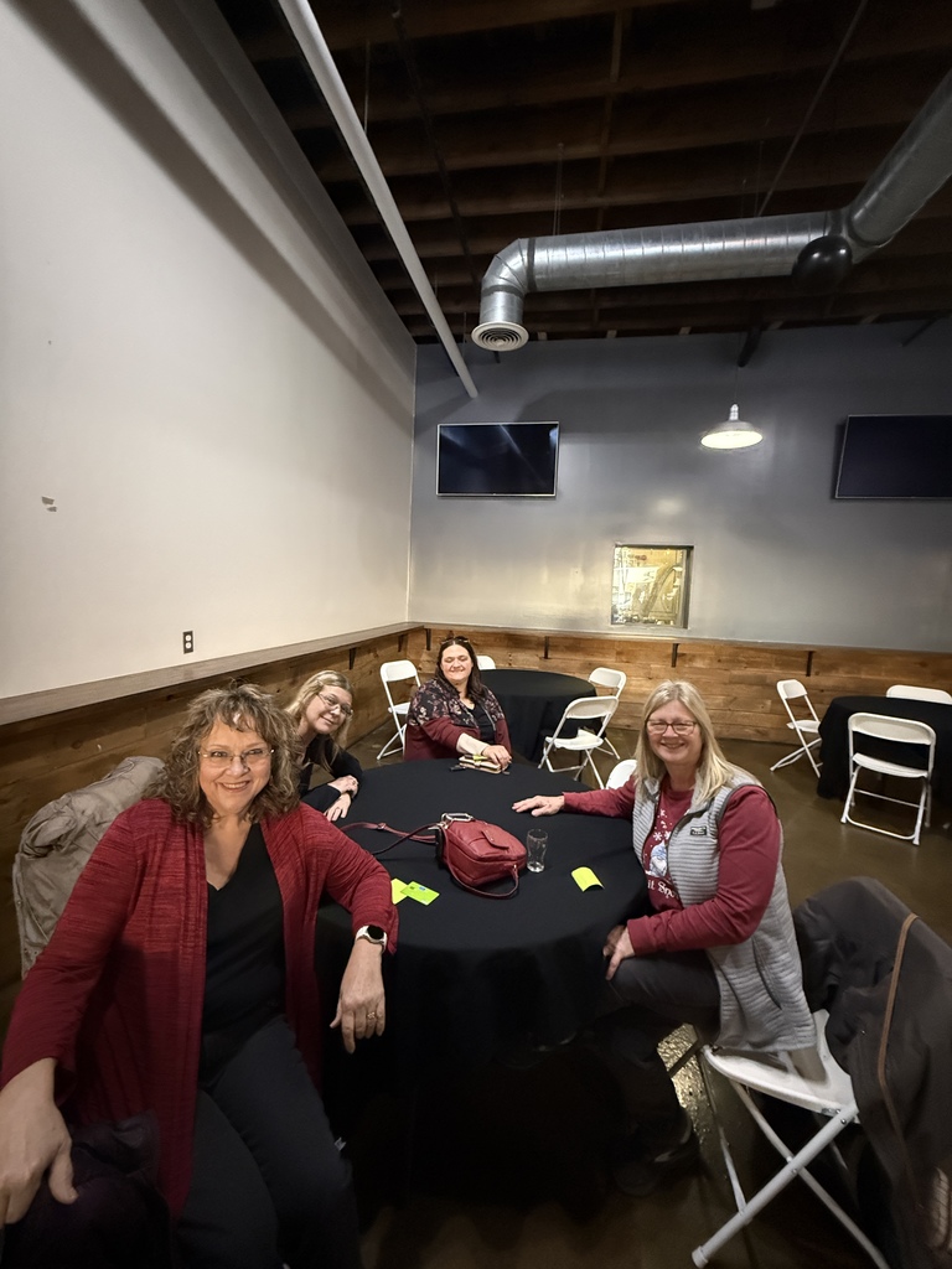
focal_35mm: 14
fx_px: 513
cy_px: 634
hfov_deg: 85.7
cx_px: 476
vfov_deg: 102.1
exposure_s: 1/60
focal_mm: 2.22
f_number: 2.2
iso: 1250
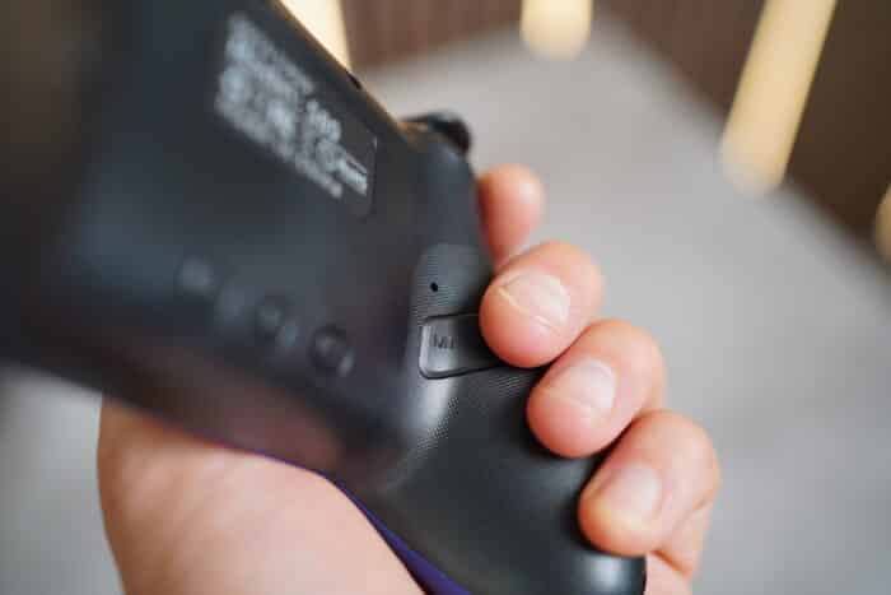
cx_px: 446
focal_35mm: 35
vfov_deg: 37.9
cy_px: 298
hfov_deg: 54.4
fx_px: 866
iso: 100
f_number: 2.5
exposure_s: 1/60
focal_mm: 35
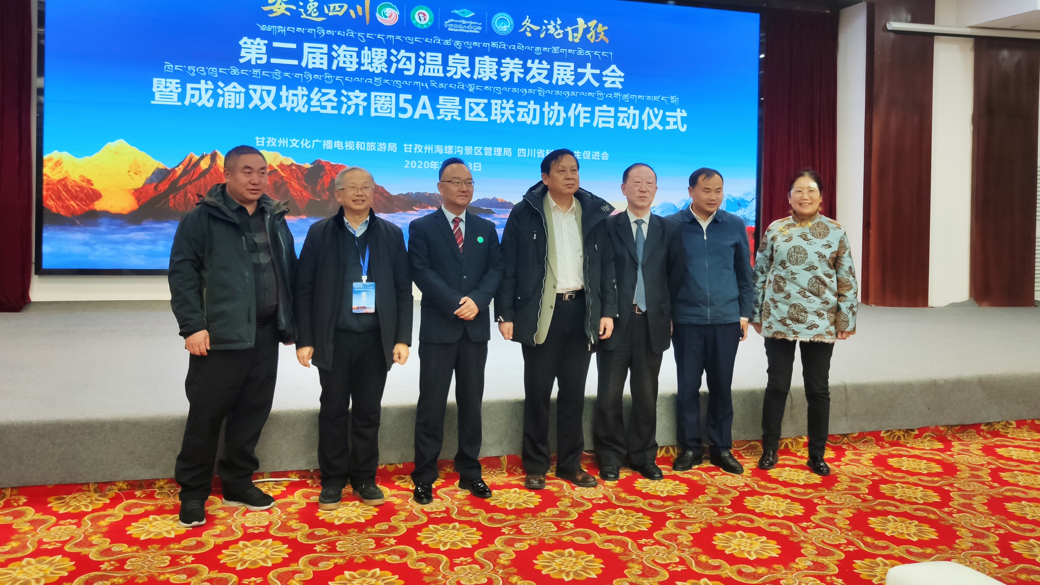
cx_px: 511
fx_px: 800
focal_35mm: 29
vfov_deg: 40.0
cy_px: 229
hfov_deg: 66.1
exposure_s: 1/100
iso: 138
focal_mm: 4.75
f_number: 1.75
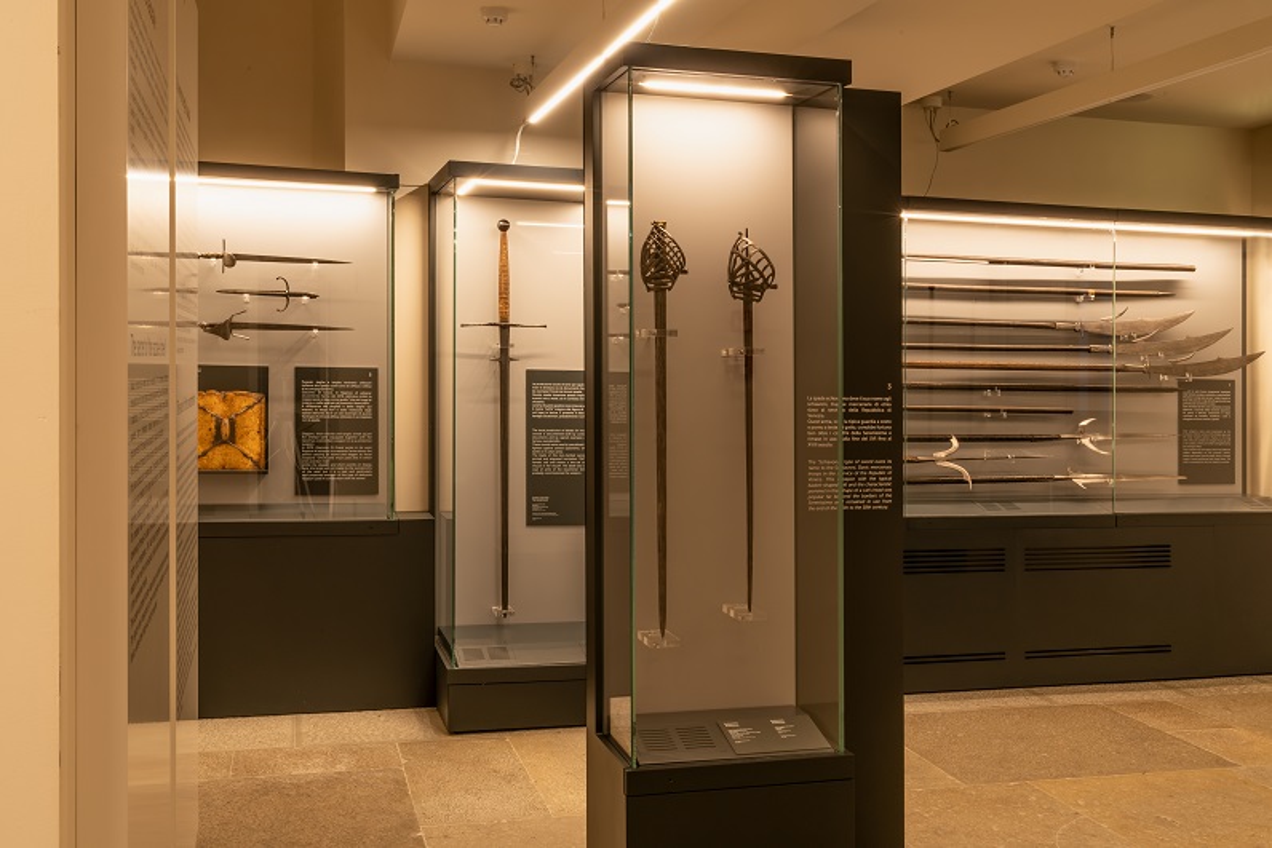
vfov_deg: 37.9
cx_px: 636
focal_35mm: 35
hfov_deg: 54.4
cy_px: 424
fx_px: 1237
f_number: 22
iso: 125
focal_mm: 35
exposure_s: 2
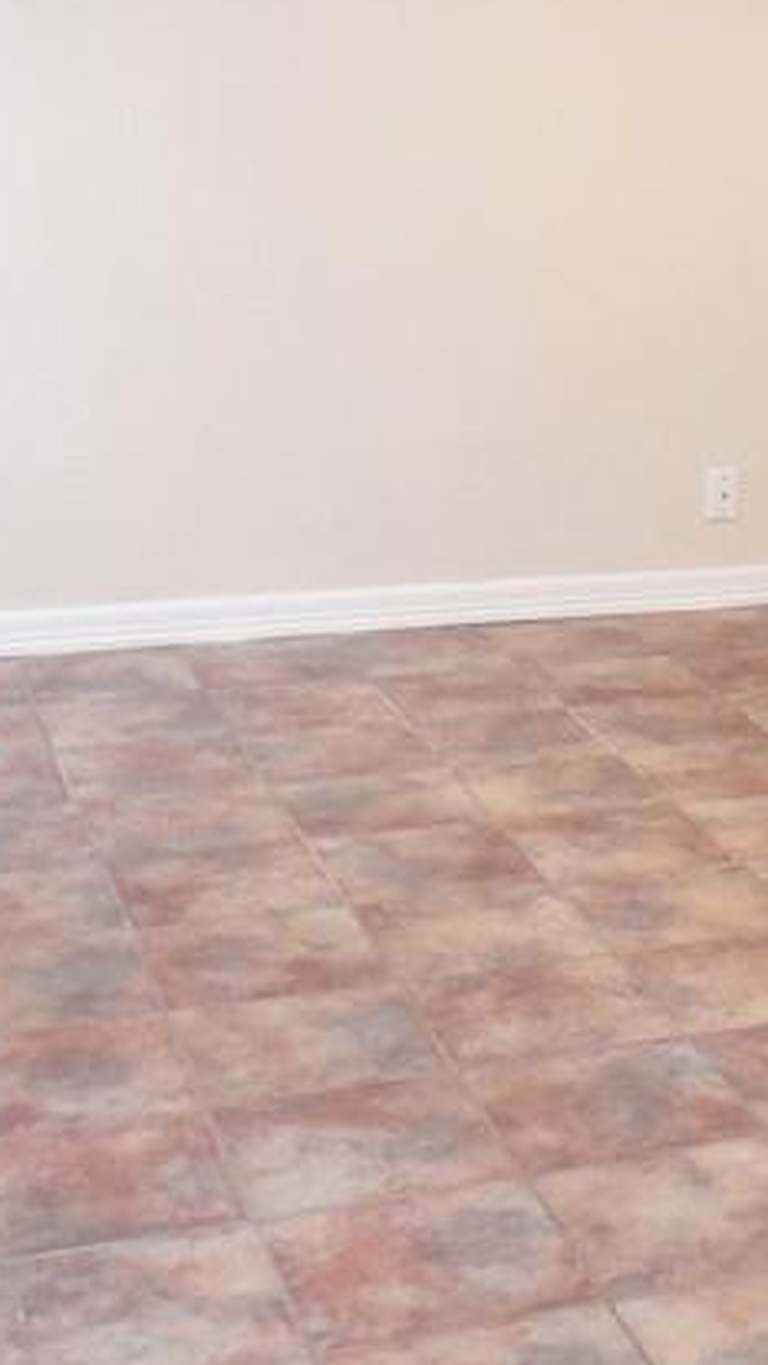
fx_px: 2533
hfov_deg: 16.1
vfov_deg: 29.6
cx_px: 1065
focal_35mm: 70
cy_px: 320
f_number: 3.5
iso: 200
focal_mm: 4.6
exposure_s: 1/30
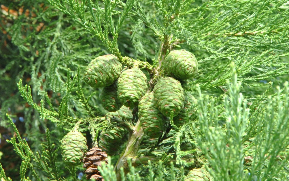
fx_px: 3489
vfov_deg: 3.0
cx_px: 134
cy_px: 66
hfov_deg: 4.7
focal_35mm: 443
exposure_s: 1/60
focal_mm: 180
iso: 800
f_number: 13
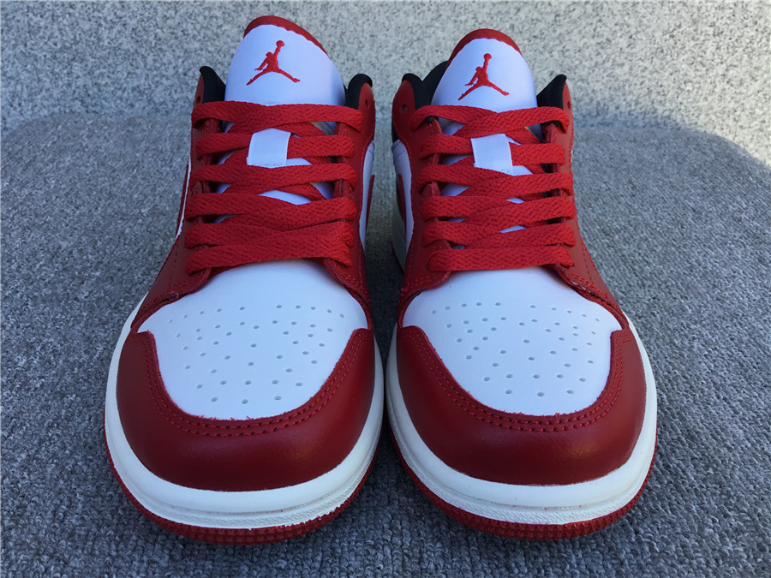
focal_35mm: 31
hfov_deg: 58.4
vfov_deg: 45.4
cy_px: 289
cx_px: 386
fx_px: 690
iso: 25
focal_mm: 3.3
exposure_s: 1/114
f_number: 2.4
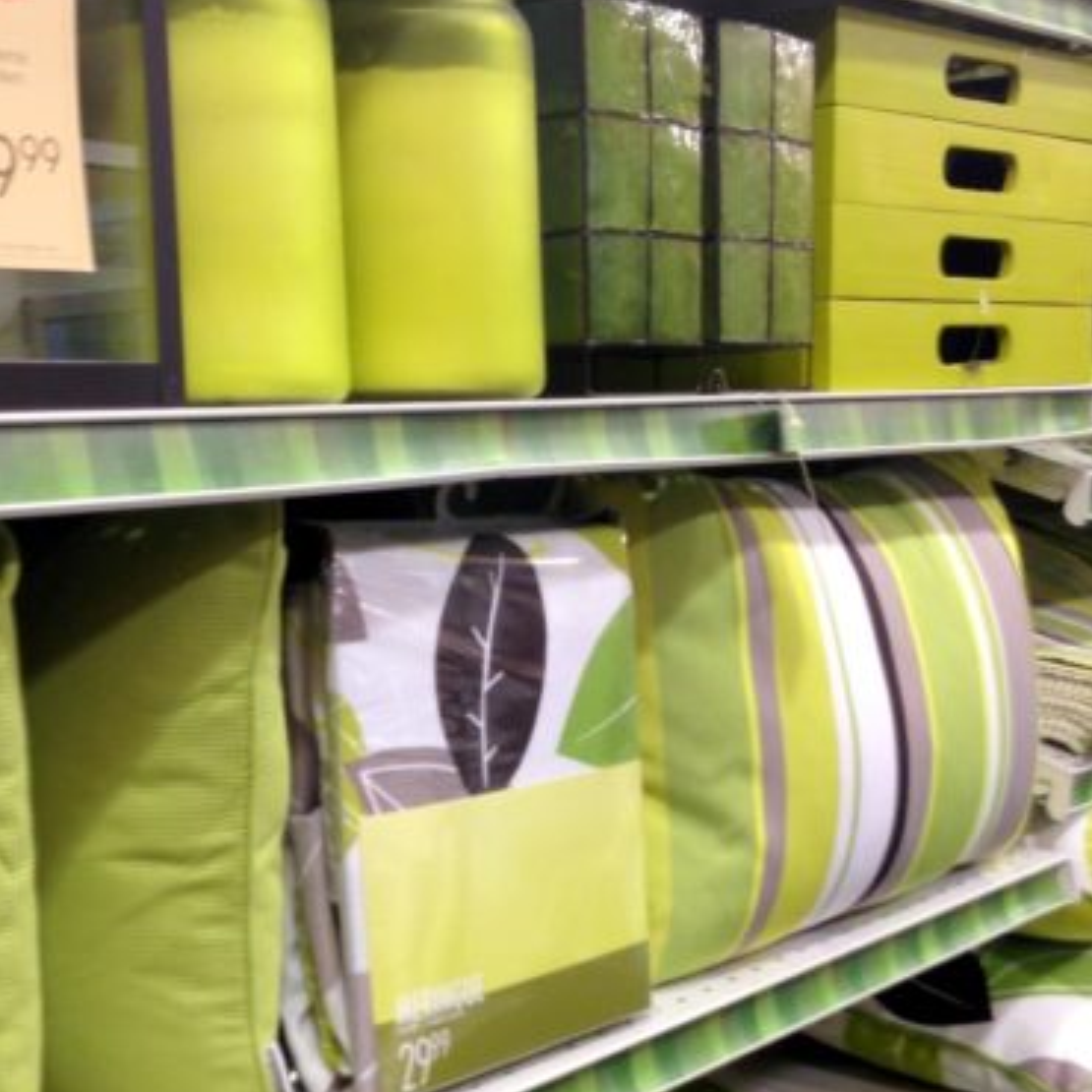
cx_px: 425
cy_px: 882
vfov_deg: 26.8
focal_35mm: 63
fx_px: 2248
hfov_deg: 27.2
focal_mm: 4.13
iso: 50
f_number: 2.4
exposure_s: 1/20
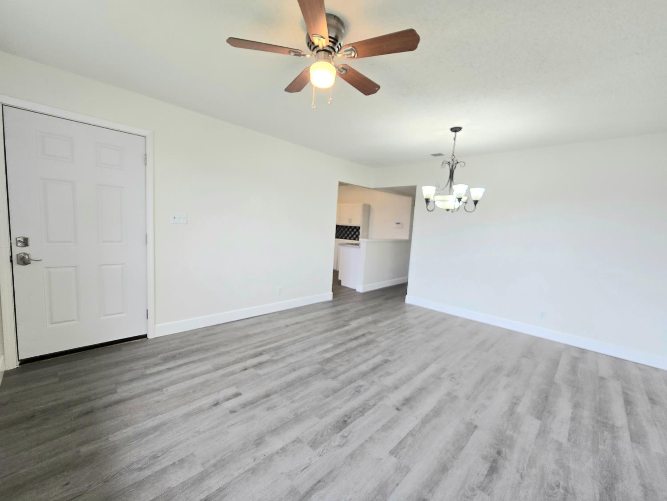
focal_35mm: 13
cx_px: 334
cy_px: 250
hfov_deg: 106.2
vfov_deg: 89.9
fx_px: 250
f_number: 2.2
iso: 64
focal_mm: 2.2
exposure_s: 1/60.2
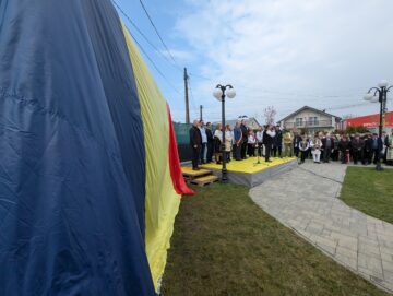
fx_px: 148
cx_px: 196
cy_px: 148
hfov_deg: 106.1
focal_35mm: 13
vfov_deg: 90.1
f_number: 2.2
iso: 48
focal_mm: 1.95
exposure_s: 1/1049
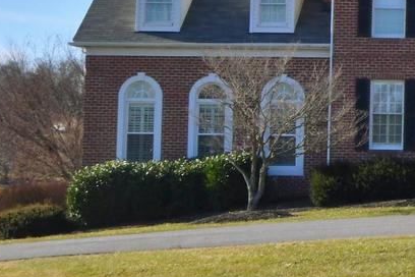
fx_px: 1464
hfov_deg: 15.1
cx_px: 603
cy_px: -5
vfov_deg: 10.7
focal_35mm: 127
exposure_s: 1/250
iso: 500
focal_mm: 24
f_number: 22
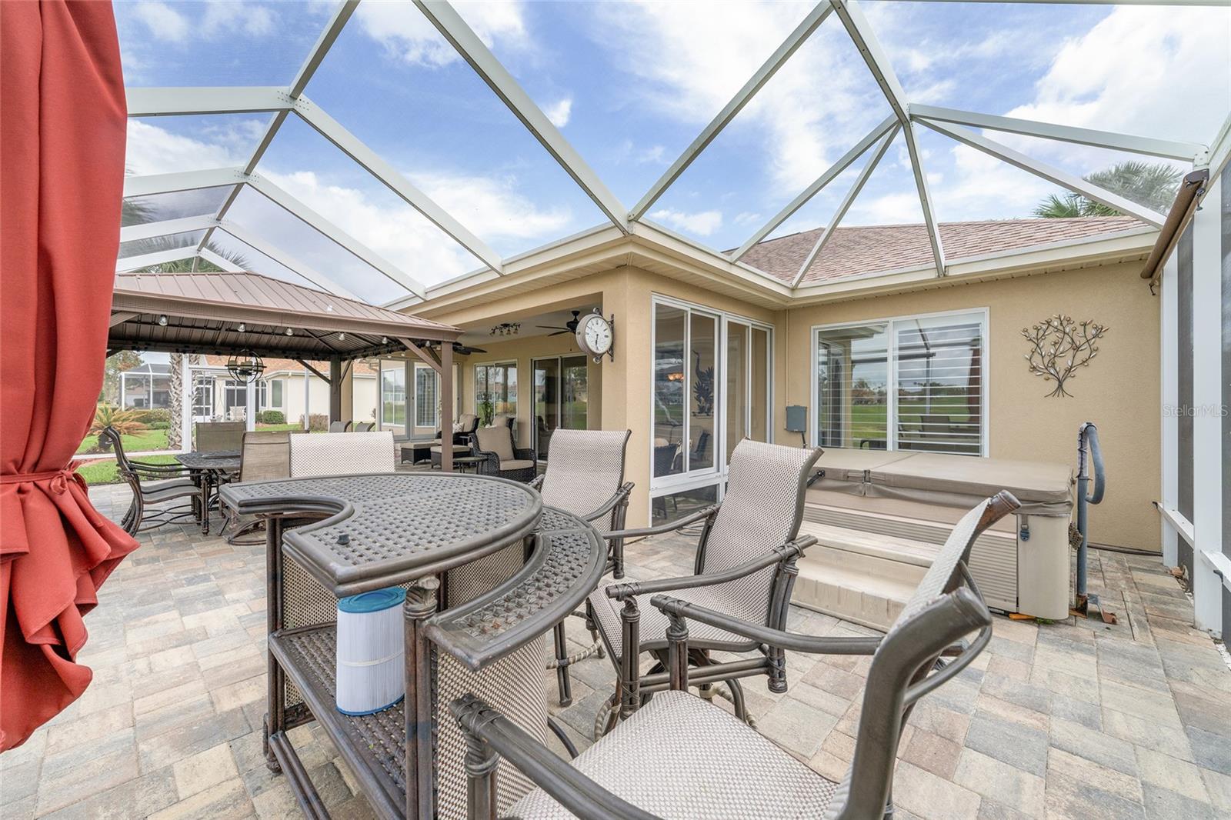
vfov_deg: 81.2
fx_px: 479
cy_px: 410
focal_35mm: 14
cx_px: 616
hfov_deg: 104.3
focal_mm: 14
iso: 200
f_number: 8
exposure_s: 1/250
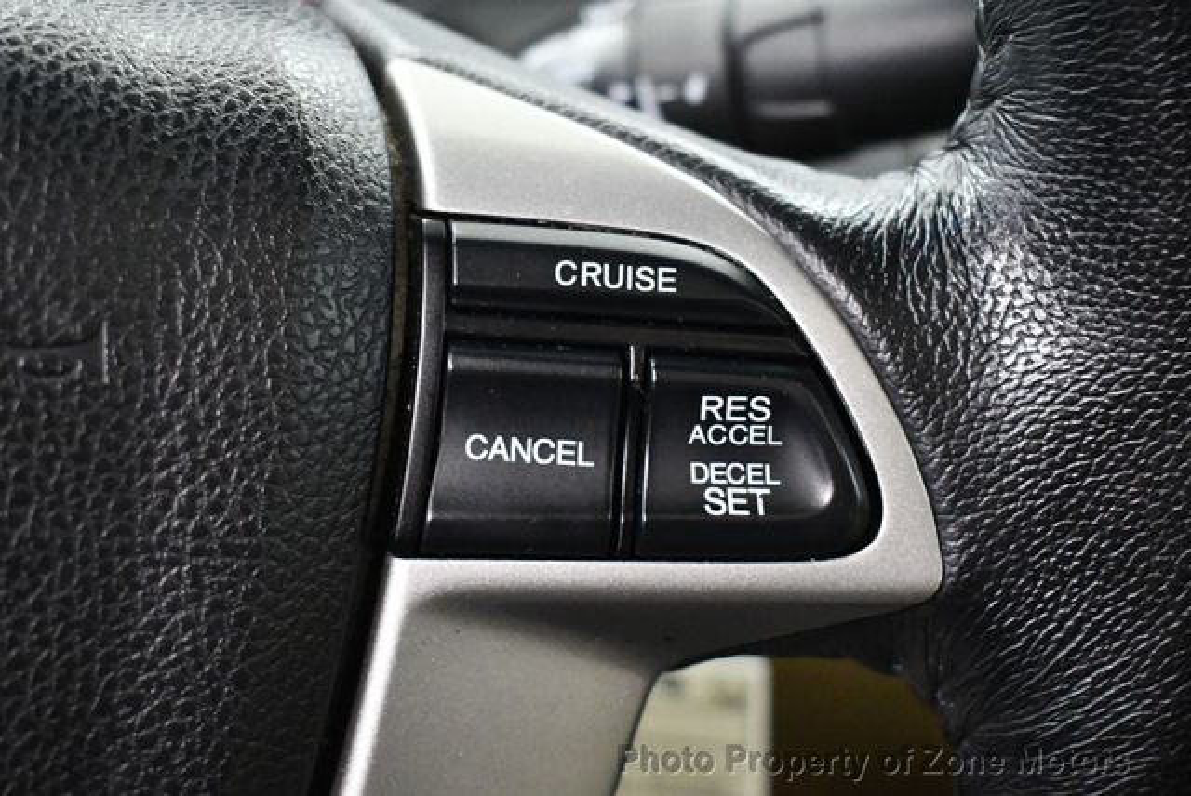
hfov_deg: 35.6
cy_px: 398
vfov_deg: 24.2
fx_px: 1854
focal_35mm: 56
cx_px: 596
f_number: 4.2
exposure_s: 1/60
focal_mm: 28
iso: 5600
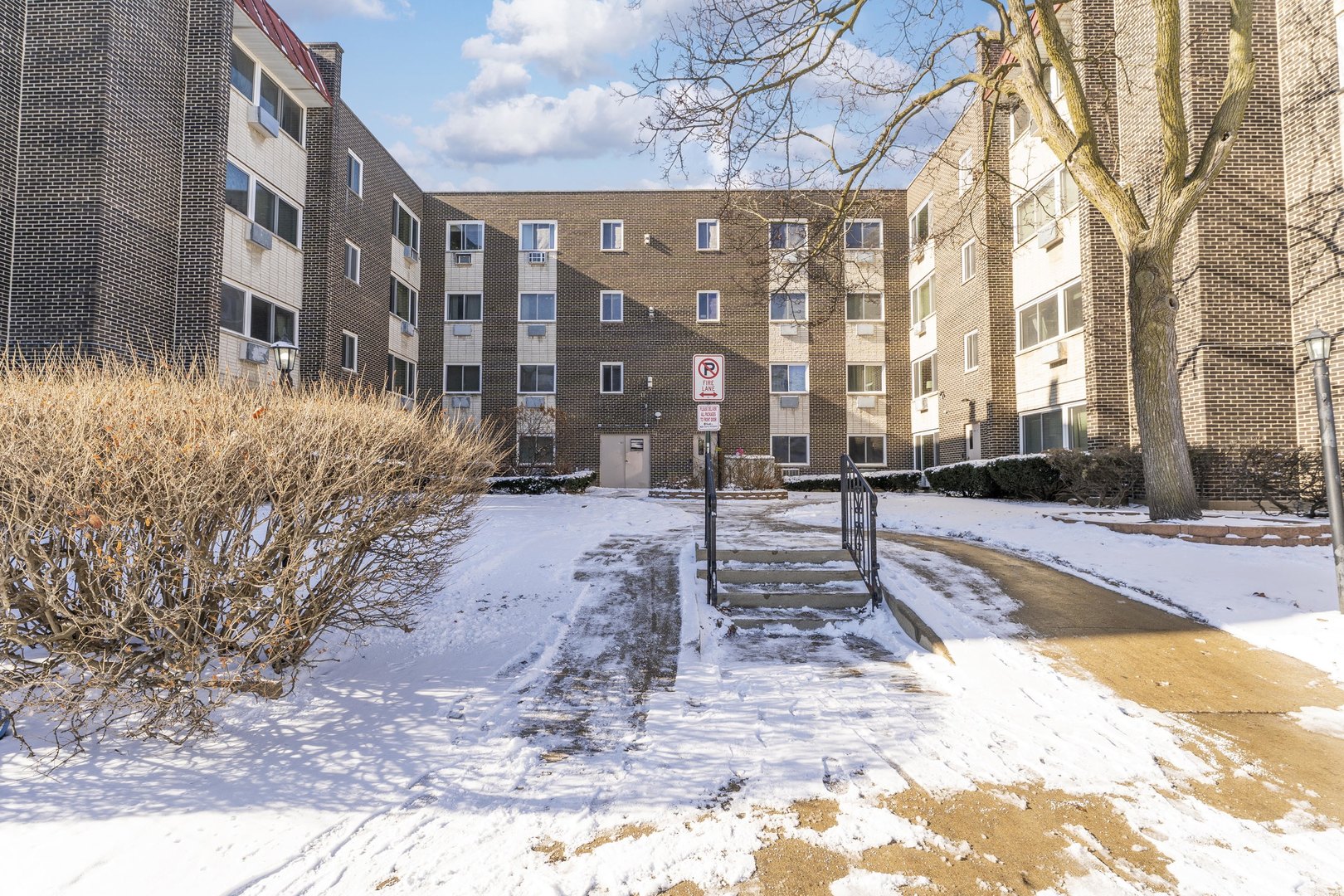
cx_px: 672
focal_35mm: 16
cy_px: 448
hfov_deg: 96.0
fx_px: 605
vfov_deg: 73.1
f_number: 9
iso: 200
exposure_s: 1/200
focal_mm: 16.2
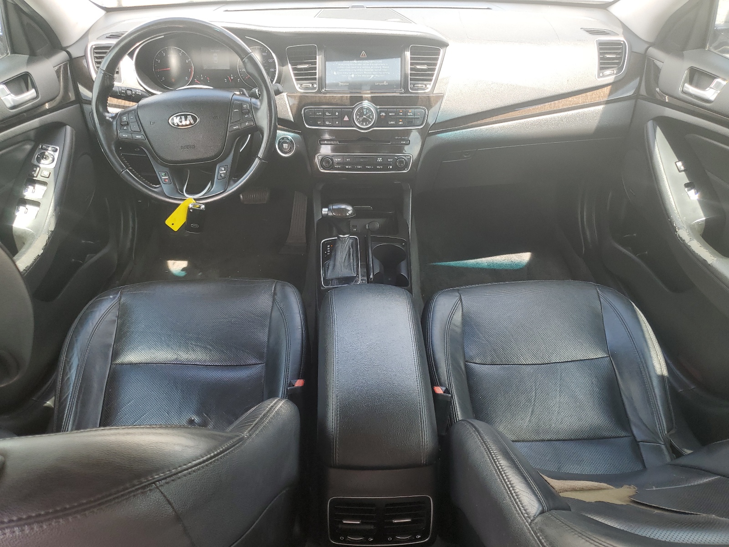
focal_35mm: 26
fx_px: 548
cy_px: 274
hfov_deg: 67.3
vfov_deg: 53.1
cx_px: 364
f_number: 1.5
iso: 50
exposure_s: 1/208
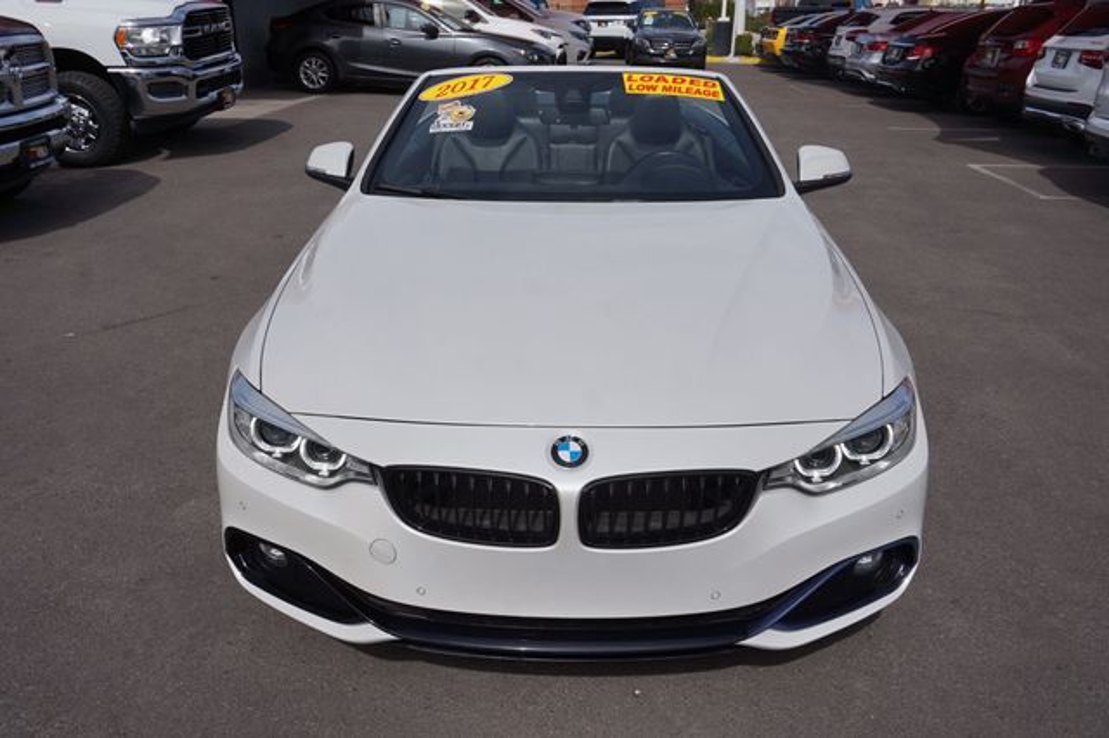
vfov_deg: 43.6
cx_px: 554
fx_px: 924
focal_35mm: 30
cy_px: 369
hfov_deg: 62.0
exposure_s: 1/320
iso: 100
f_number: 11
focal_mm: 20
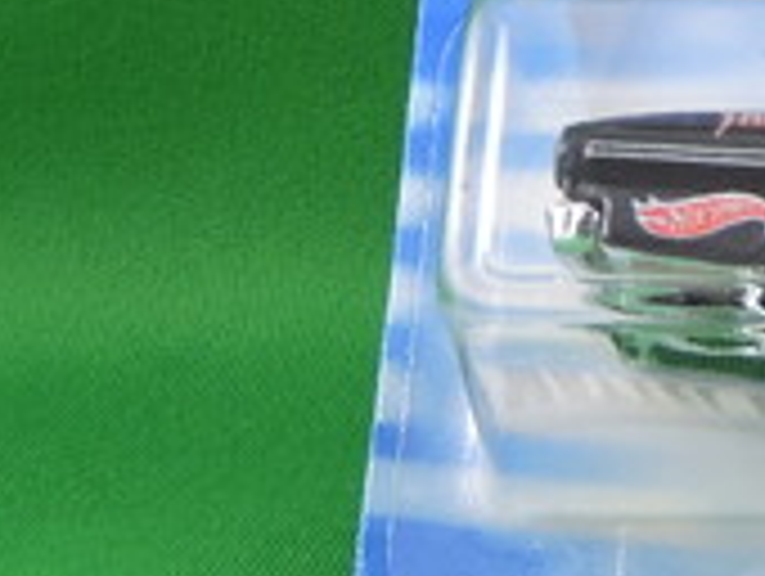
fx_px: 3519
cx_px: 1213
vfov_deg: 9.1
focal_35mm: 159
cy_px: -351
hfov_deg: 11.8
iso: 140
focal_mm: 6.3
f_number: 3.8
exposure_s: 1/30
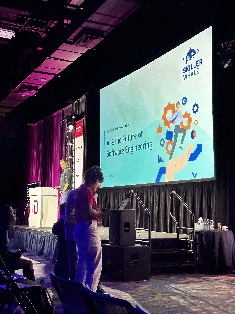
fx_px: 444
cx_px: 116
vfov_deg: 38.9
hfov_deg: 29.7
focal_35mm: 49
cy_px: 157
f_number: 1.78
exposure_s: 1/60
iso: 250
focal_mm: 6.86
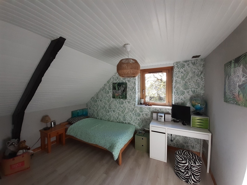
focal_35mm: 13
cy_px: 92
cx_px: 124
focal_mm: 1.13
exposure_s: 1/100
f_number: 2.2
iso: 80
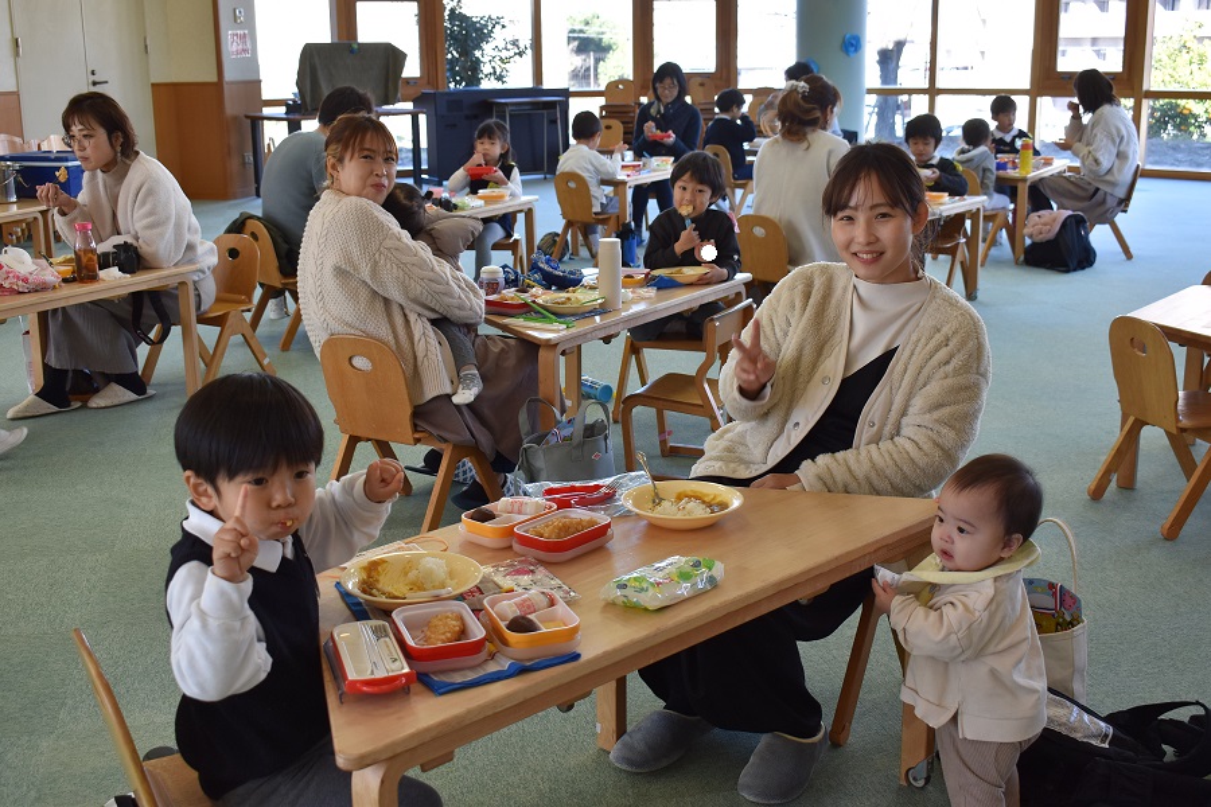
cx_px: 606
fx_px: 1413
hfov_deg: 46.4
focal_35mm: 42
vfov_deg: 31.9
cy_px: 404
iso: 400
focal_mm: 28
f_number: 5.6
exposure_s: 1/125
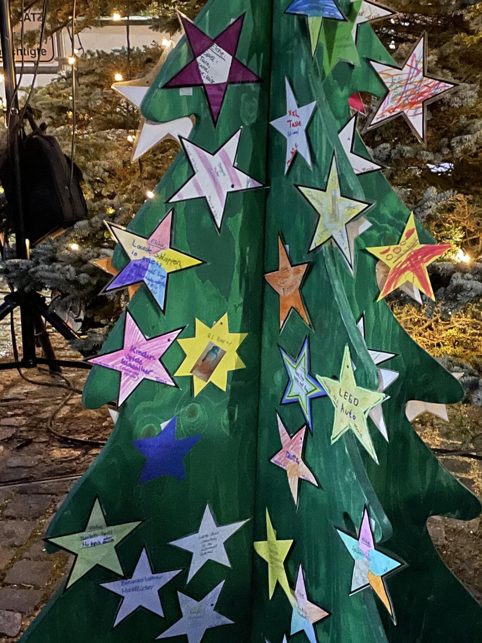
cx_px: 241
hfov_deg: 53.1
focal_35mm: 26
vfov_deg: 67.3
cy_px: 322
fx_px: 483
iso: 640
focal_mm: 4.2
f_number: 1.6
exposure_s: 1/4
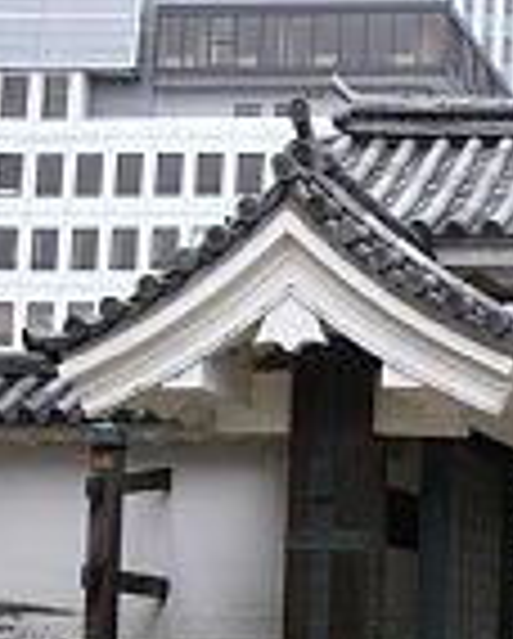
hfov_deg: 14.8
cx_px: 796
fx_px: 1818
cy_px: 508
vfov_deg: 19.7
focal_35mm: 96
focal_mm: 7.4
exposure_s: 1/30
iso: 80
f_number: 2.8
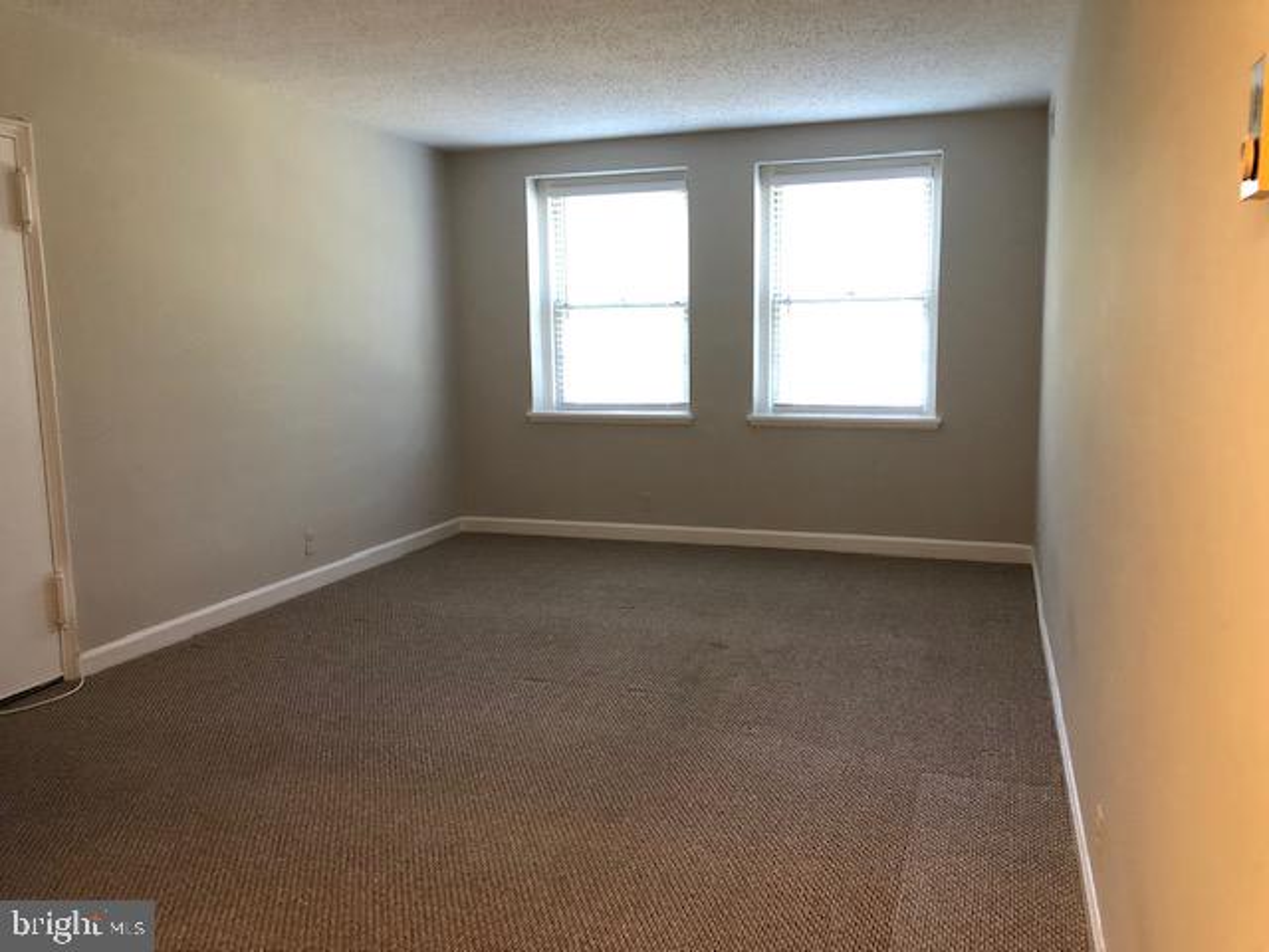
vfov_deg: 49.7
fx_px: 1026
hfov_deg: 63.4
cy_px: 476
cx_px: 634
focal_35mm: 28
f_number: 1.8
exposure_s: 1/15
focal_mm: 3.99
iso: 64
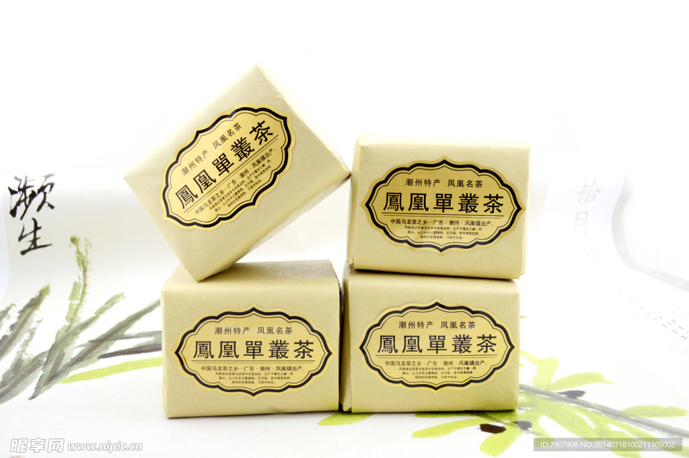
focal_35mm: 42
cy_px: 229
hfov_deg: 46.4
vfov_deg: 31.8
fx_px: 803
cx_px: 344
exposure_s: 1/40
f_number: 4.5
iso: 100
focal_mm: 28
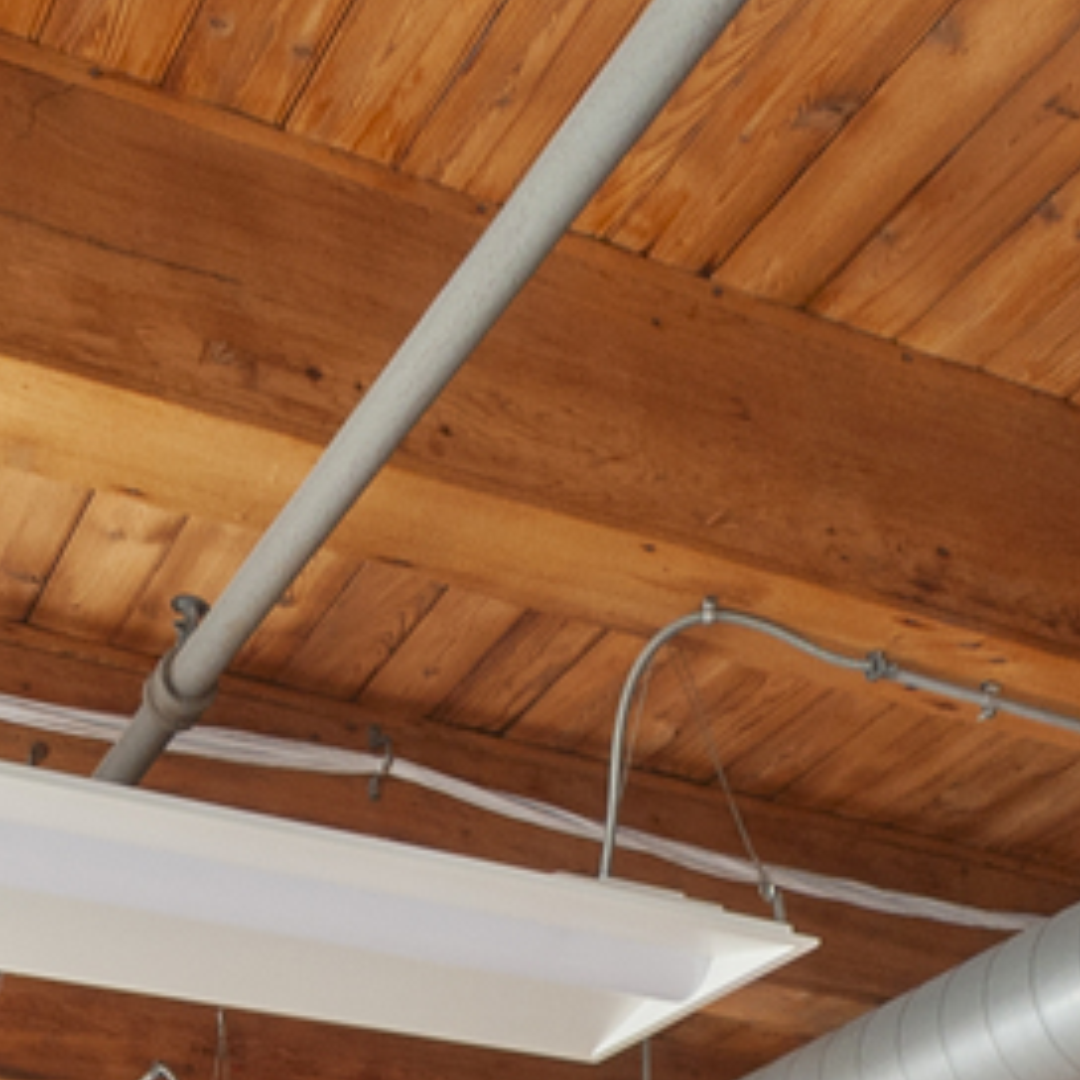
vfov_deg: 21.0
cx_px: 544
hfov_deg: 26.1
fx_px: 2330
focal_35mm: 66
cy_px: 1735
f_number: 8
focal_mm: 13
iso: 400
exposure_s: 1/4
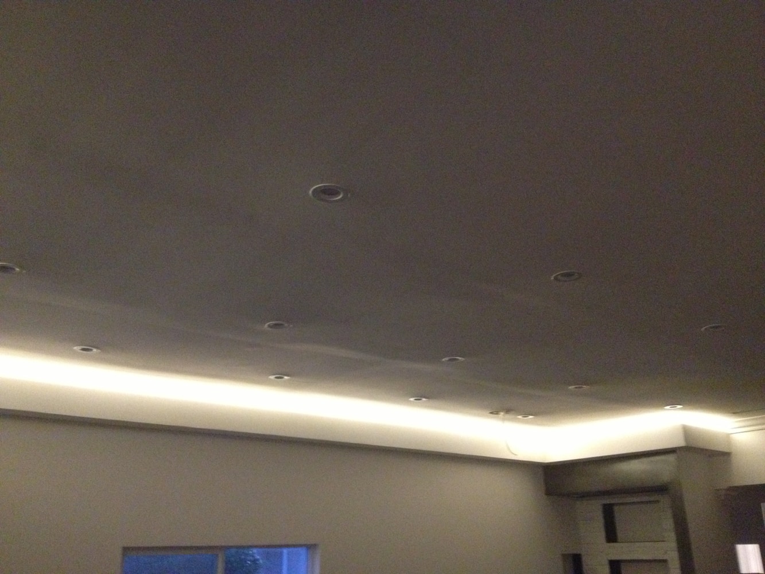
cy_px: 287
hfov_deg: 52.6
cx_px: 382
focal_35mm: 35
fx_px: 774
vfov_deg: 40.7
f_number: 2.4
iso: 800
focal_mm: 4.28
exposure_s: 1/15
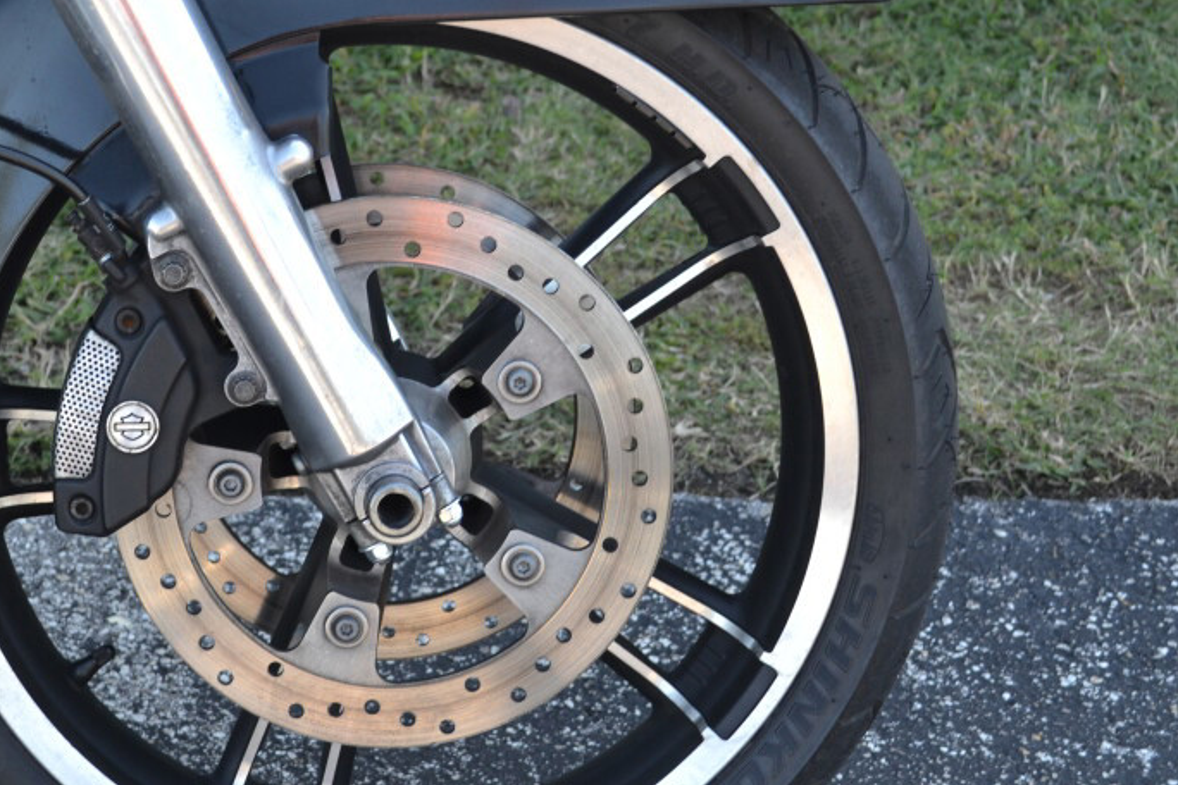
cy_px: 386
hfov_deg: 25.6
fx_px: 2585
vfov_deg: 17.3
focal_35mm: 79
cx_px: 422
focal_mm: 30
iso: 250
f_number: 5.6
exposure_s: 1/125
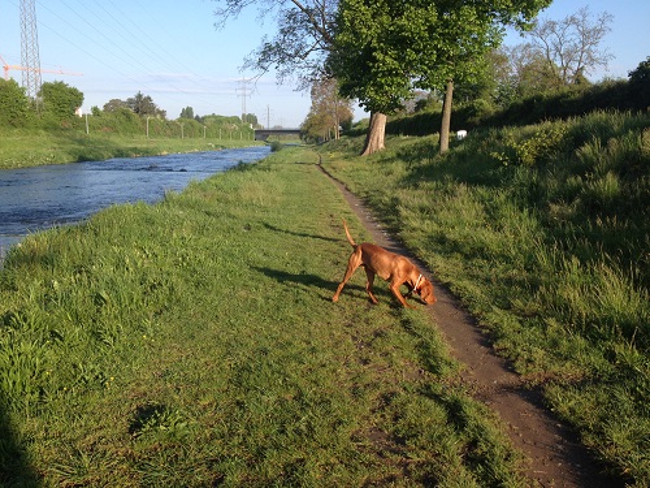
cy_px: 244
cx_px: 325
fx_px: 657
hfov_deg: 52.6
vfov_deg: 40.7
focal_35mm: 35
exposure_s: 1/767
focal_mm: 4.28
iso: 50
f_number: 2.4
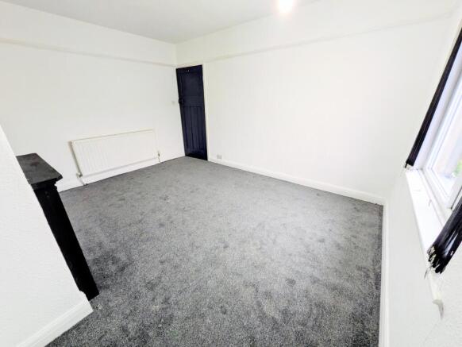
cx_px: 231
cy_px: 174
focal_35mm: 14
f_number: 2.2
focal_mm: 1.83
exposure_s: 1/25
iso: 108
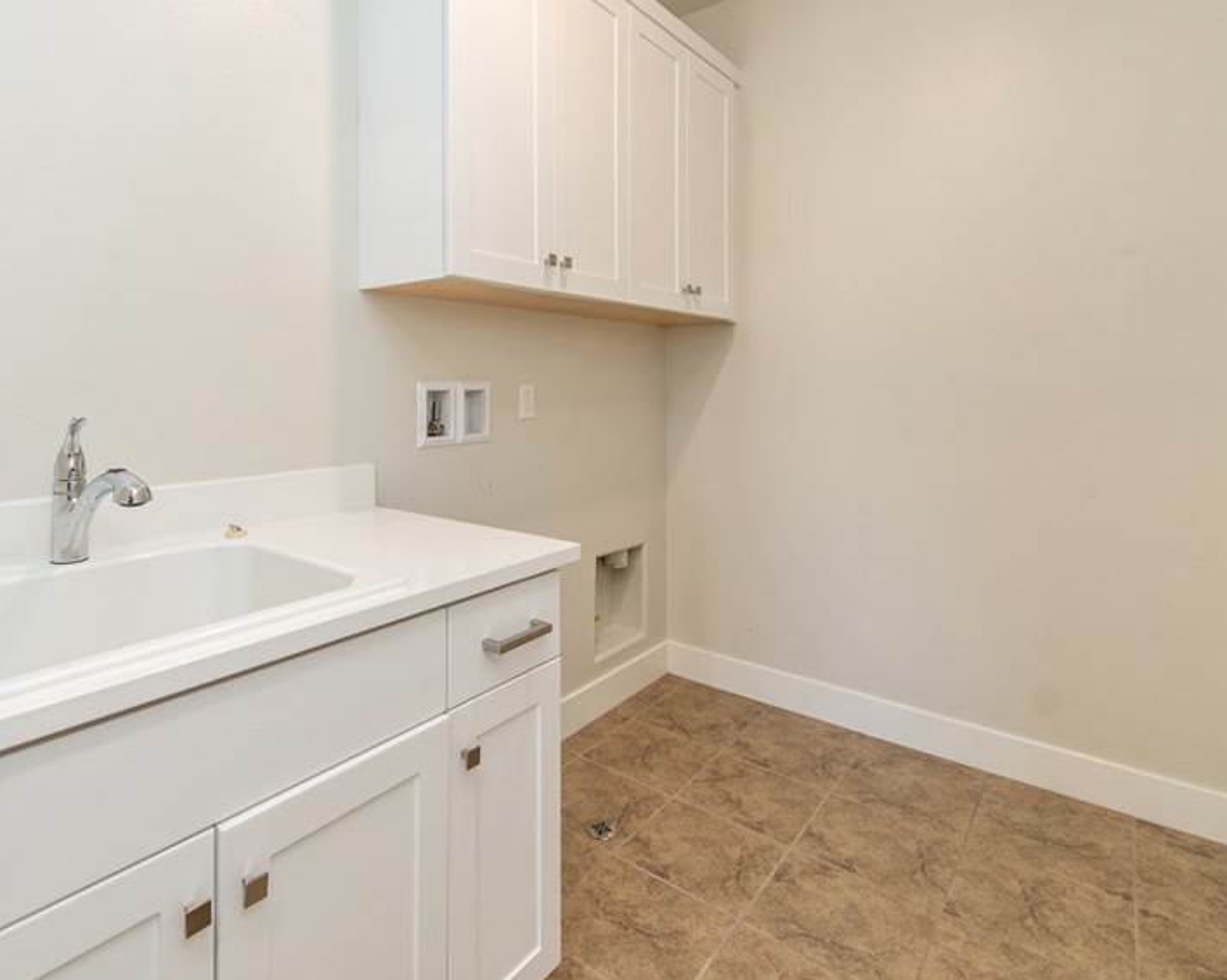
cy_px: 396
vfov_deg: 70.2
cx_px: 497
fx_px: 690
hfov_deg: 82.4
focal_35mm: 19
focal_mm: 14
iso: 560
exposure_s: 1/60
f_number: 4
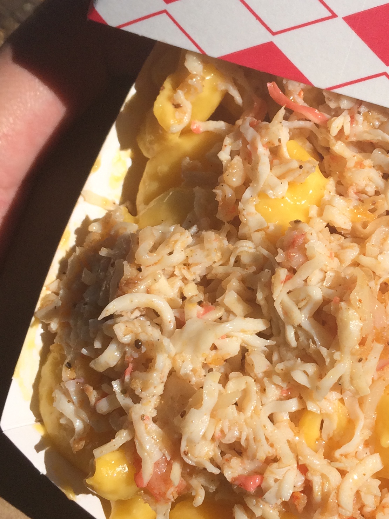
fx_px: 959
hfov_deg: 22.7
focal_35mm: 64
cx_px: 283
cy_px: 247
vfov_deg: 30.3
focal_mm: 4.15
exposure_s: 1/4115
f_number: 2.2
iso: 32
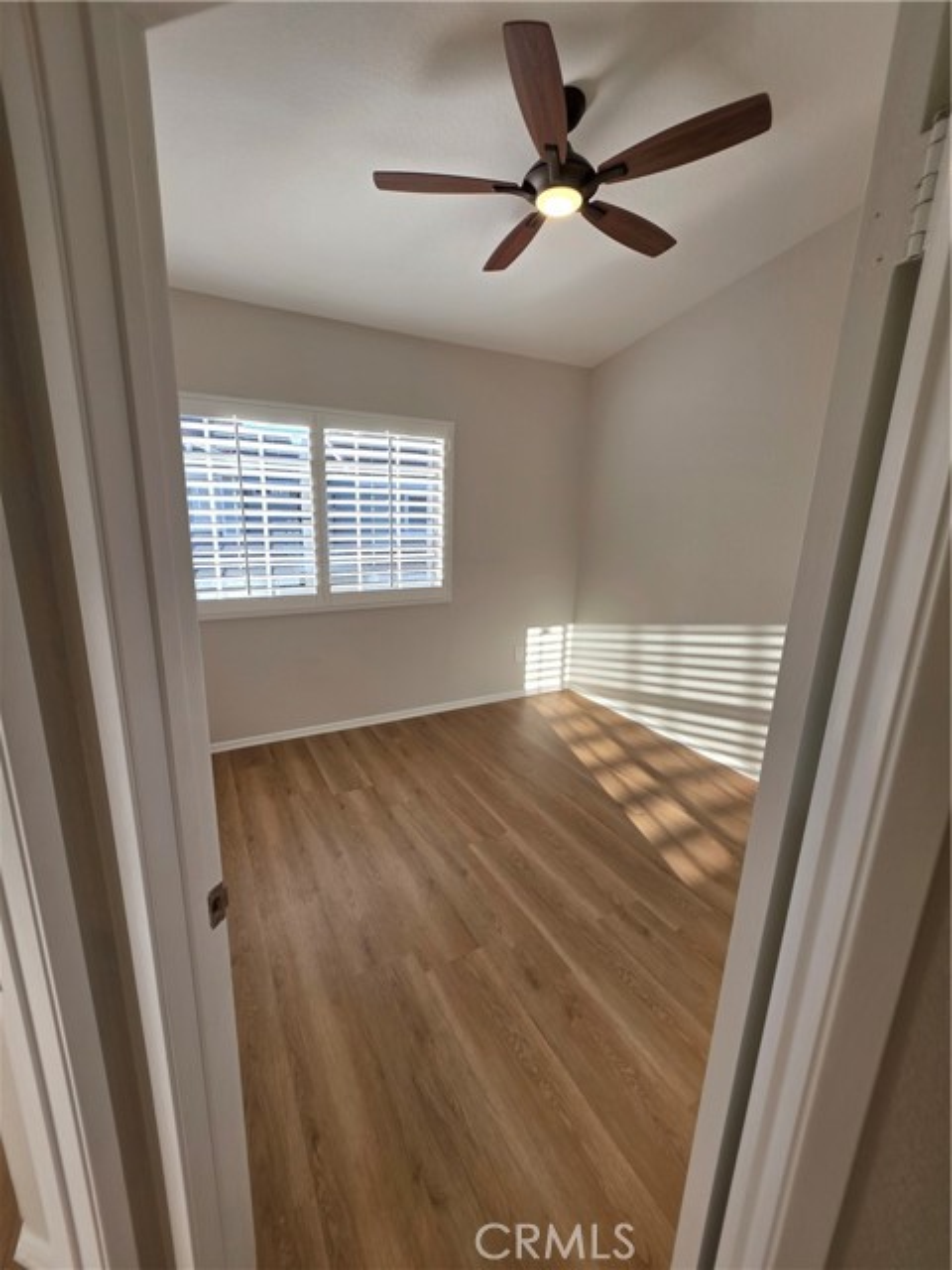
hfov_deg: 89.9
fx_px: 477
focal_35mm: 13
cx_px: 476
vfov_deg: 106.2
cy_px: 635
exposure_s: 1/120
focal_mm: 2.2
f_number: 1.9
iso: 20
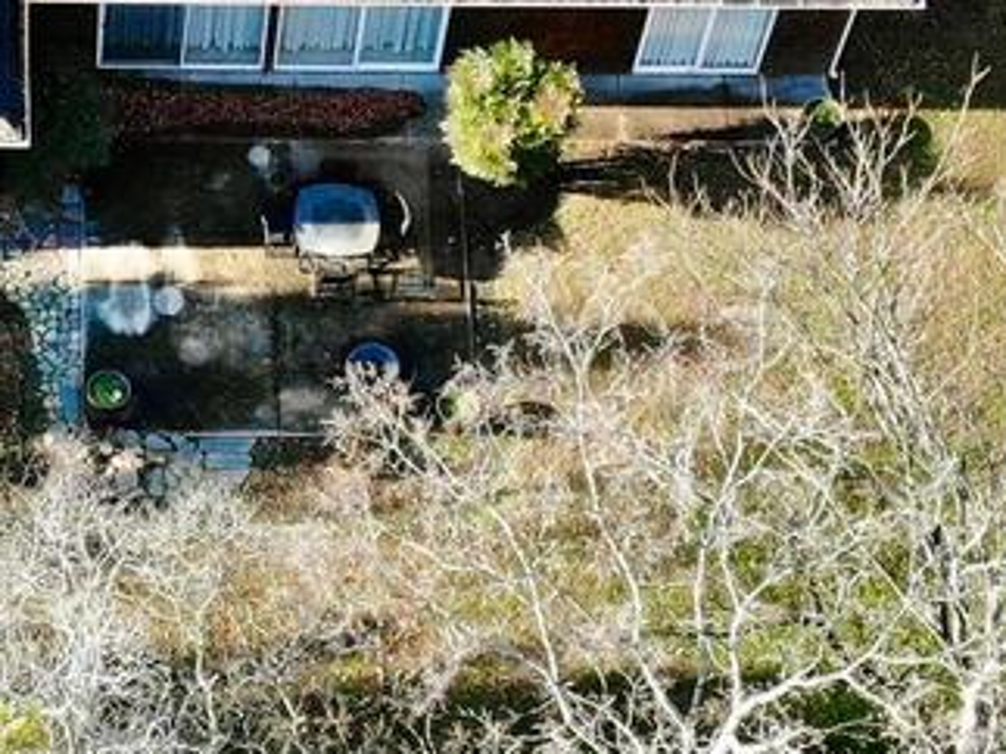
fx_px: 3108
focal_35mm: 107
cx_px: 249
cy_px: 360
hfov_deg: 18.3
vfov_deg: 13.8
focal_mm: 4.5
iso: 100
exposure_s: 1/178
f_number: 2.8
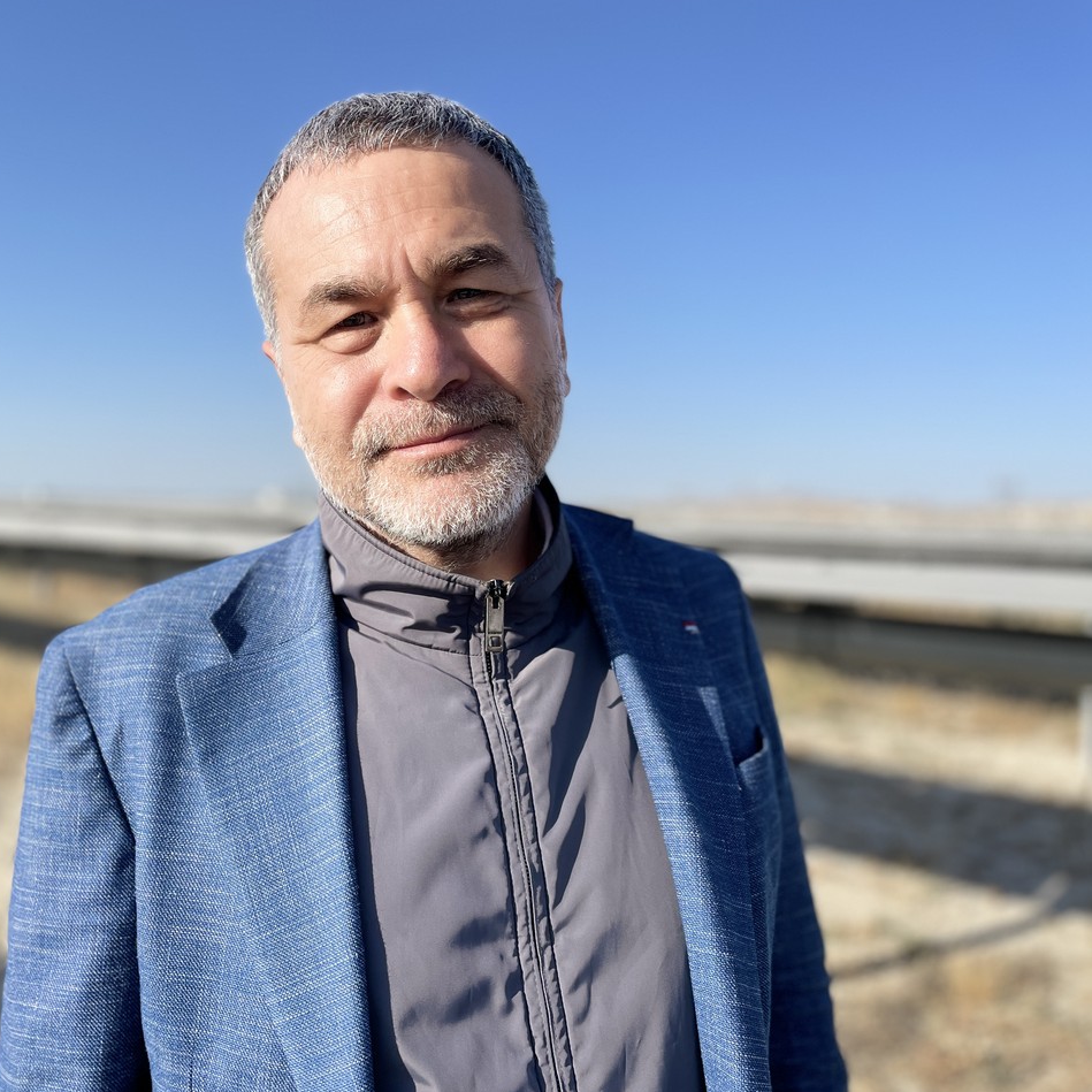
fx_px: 1106
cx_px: 425
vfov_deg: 52.5
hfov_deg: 52.1
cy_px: 543
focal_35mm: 31
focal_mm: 4.2
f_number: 1.6
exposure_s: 1/3509
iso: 50
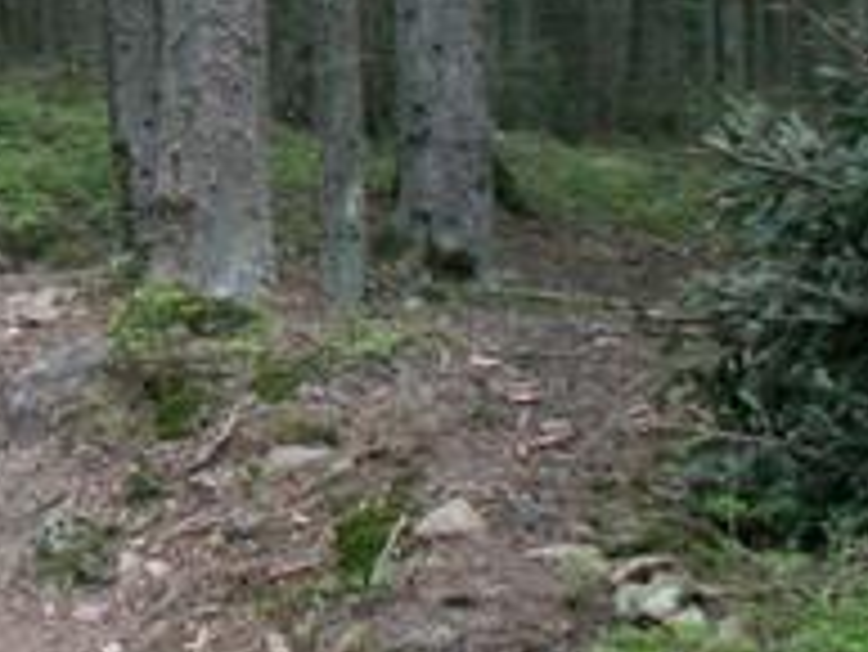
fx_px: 2911
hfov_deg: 15.7
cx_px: -396
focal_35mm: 116
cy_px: 117
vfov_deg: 12.7
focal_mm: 5.86
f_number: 2.8
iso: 160
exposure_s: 1/20
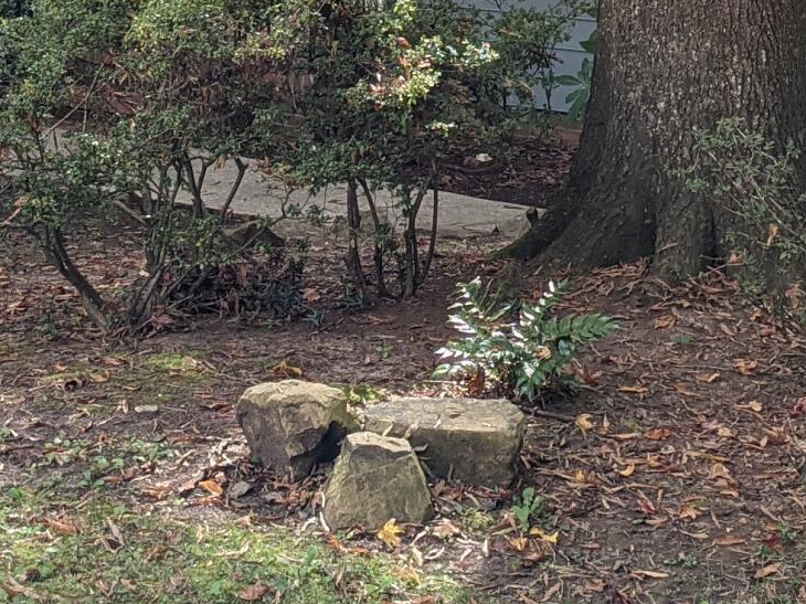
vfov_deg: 12.9
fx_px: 2584
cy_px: -173
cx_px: 347
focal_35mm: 111
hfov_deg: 17.7
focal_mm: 4.38
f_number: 1.73
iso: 48
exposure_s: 1/305
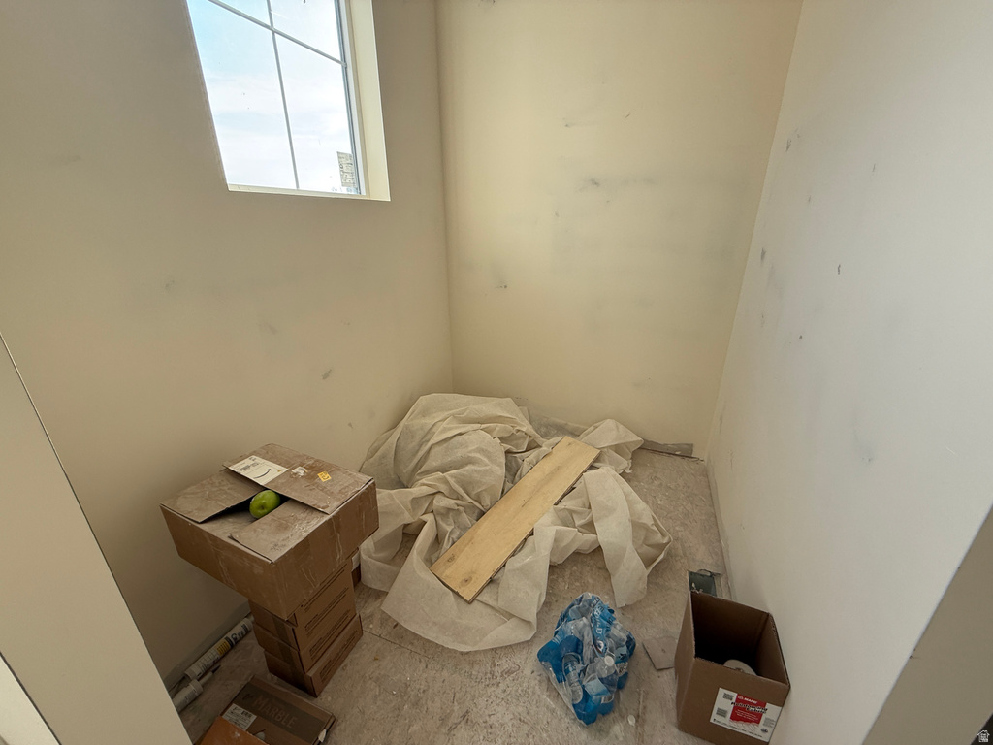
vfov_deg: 85.7
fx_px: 402
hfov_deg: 102.1
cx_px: 496
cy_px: 372
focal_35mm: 14
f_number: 2.2
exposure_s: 1/246
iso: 64
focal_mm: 2.22
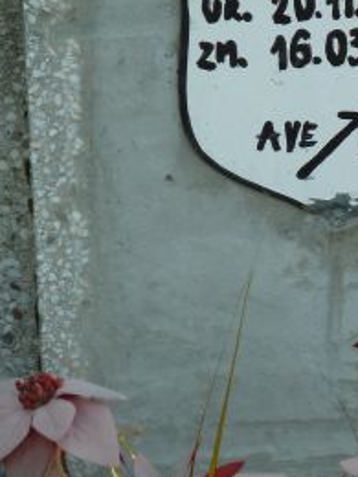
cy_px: 64
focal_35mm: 292
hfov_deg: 5.1
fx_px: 4027
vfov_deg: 6.8
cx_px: 316
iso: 80
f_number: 4.5
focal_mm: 25.9
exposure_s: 1/160
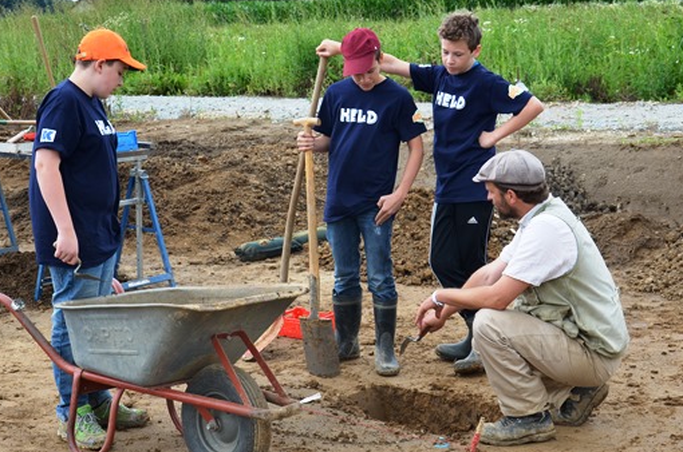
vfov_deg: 21.2
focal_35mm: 64
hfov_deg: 31.5
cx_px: 343
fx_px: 1212
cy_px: 221
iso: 200
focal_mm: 34
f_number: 8
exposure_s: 1/250
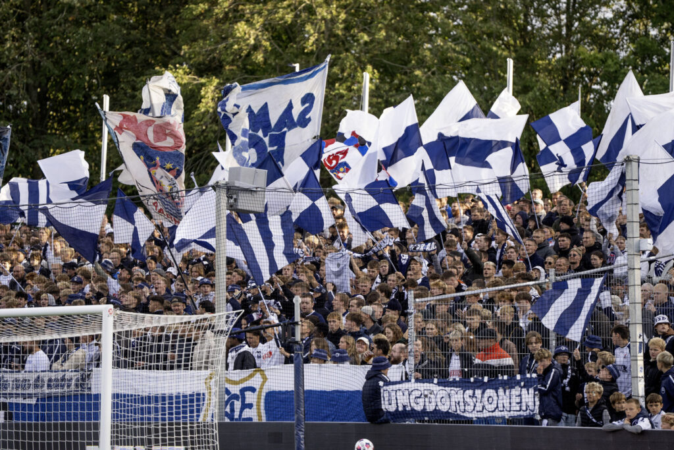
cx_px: 337
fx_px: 3464
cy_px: 225
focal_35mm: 185
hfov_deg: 11.1
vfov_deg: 7.4
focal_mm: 185
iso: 1000
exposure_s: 1/2500
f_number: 2.8
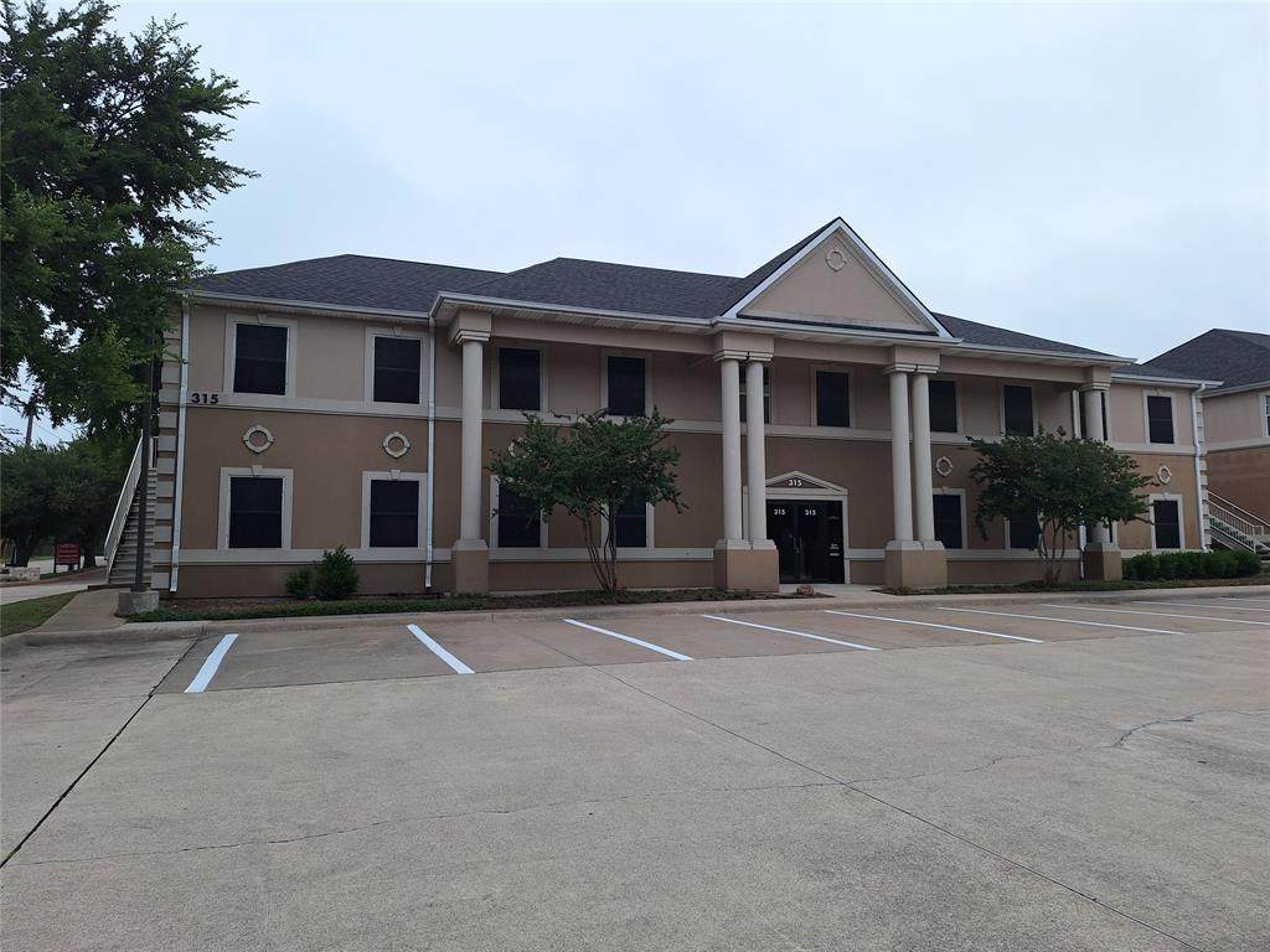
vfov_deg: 58.9
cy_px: 476
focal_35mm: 23
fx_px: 844
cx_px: 635
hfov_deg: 73.9
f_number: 1.8
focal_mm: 5.54
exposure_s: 1/171
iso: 40
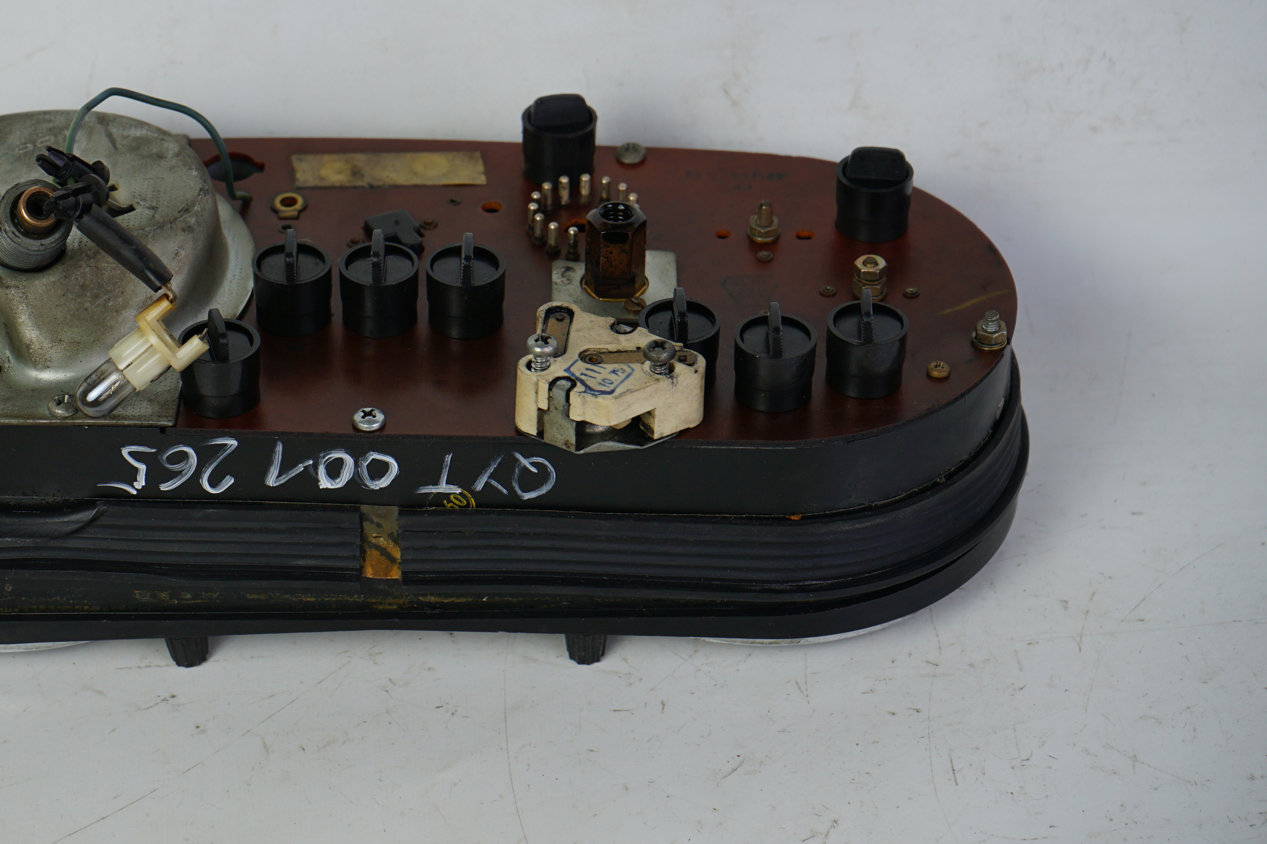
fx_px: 3449
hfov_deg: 20.7
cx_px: 401
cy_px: 344
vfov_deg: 14.0
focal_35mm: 98
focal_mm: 70
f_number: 8
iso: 200
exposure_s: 1/160
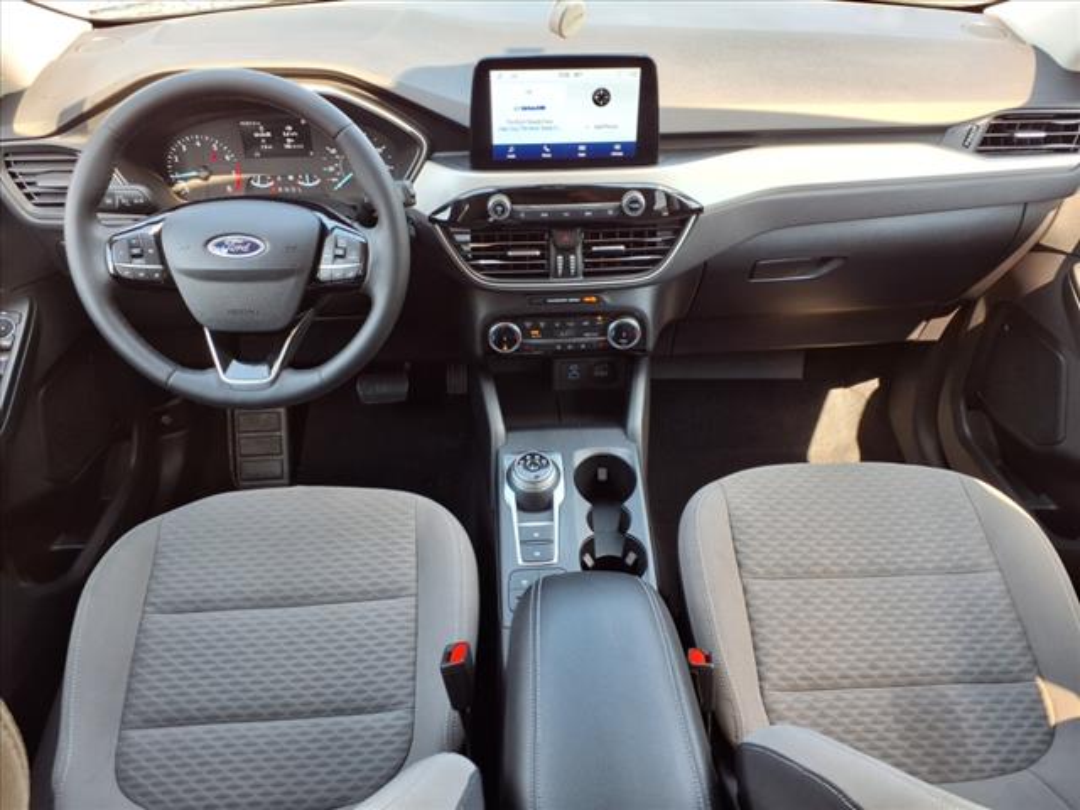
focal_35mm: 27
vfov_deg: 51.4
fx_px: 842
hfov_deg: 65.3
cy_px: 405
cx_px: 540
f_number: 1.9
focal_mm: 3.58
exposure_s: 1/60.2
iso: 40
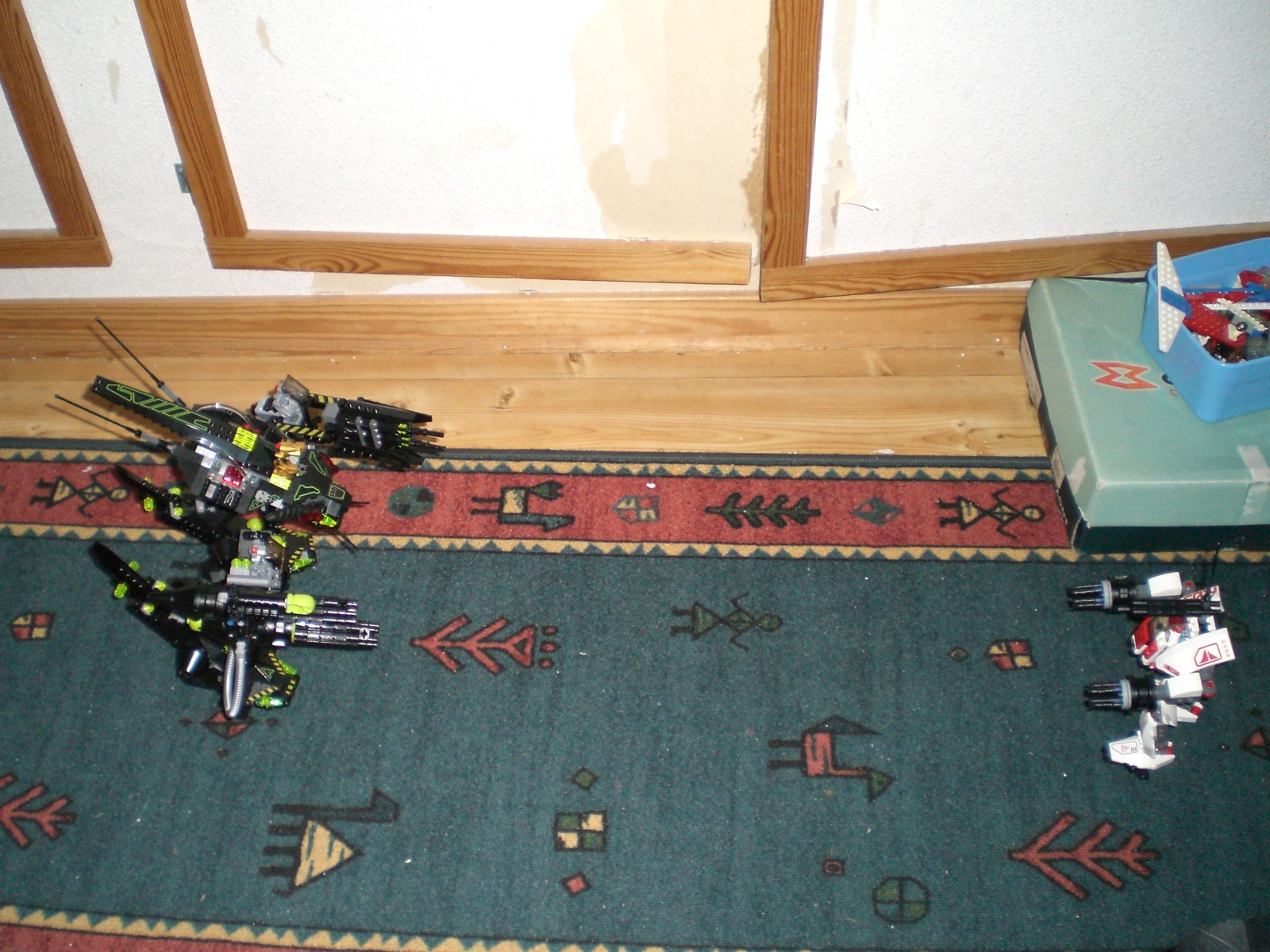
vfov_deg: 37.7
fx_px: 1394
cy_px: 476
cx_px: 635
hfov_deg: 49.0
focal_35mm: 38
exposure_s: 1/60
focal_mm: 6.3
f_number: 3.1
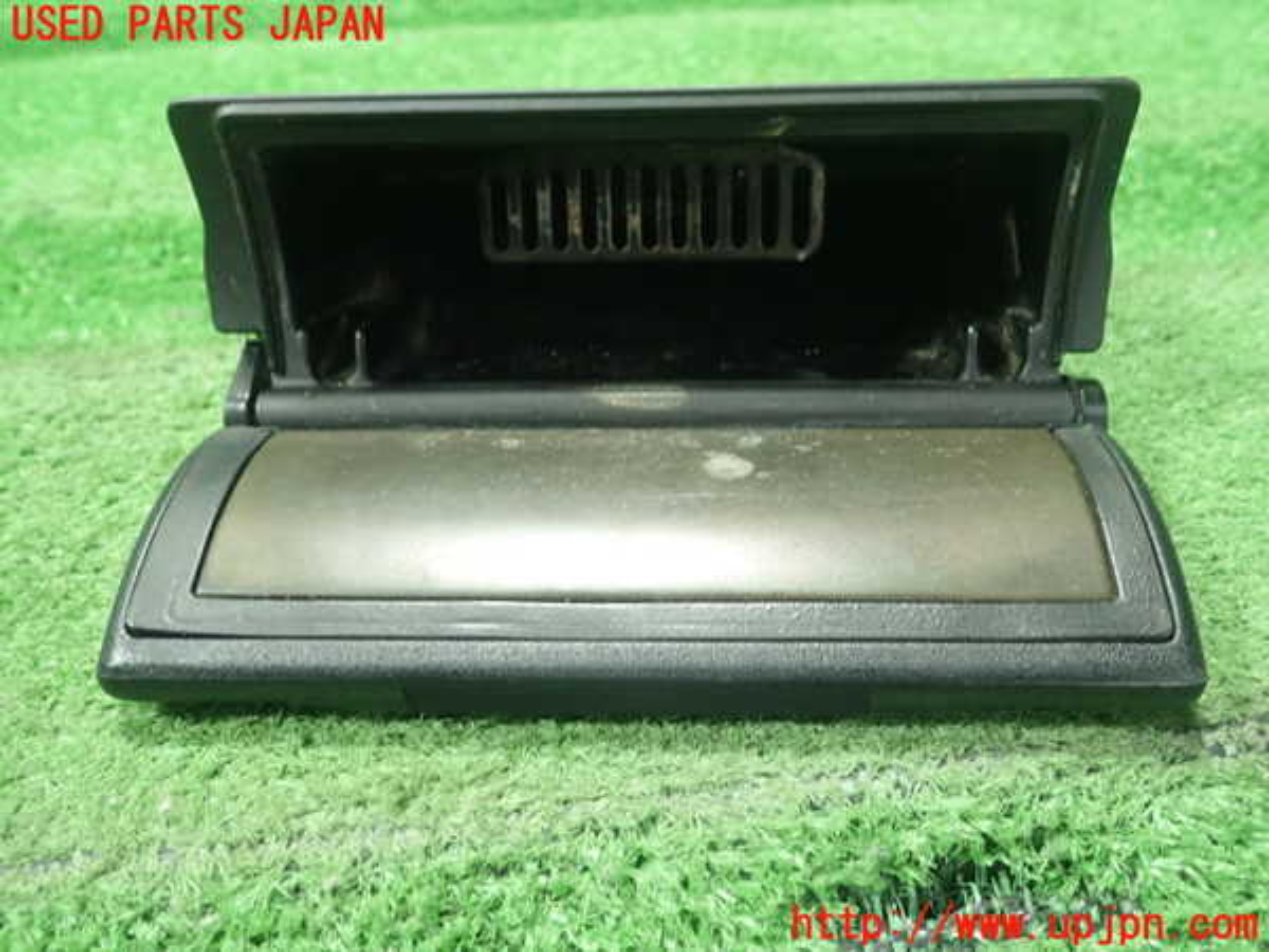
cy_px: 476
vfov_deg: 46.8
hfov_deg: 60.0
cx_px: 634
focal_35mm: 30
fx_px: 1100
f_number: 2.3
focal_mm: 5.5
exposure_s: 1/100
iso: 800
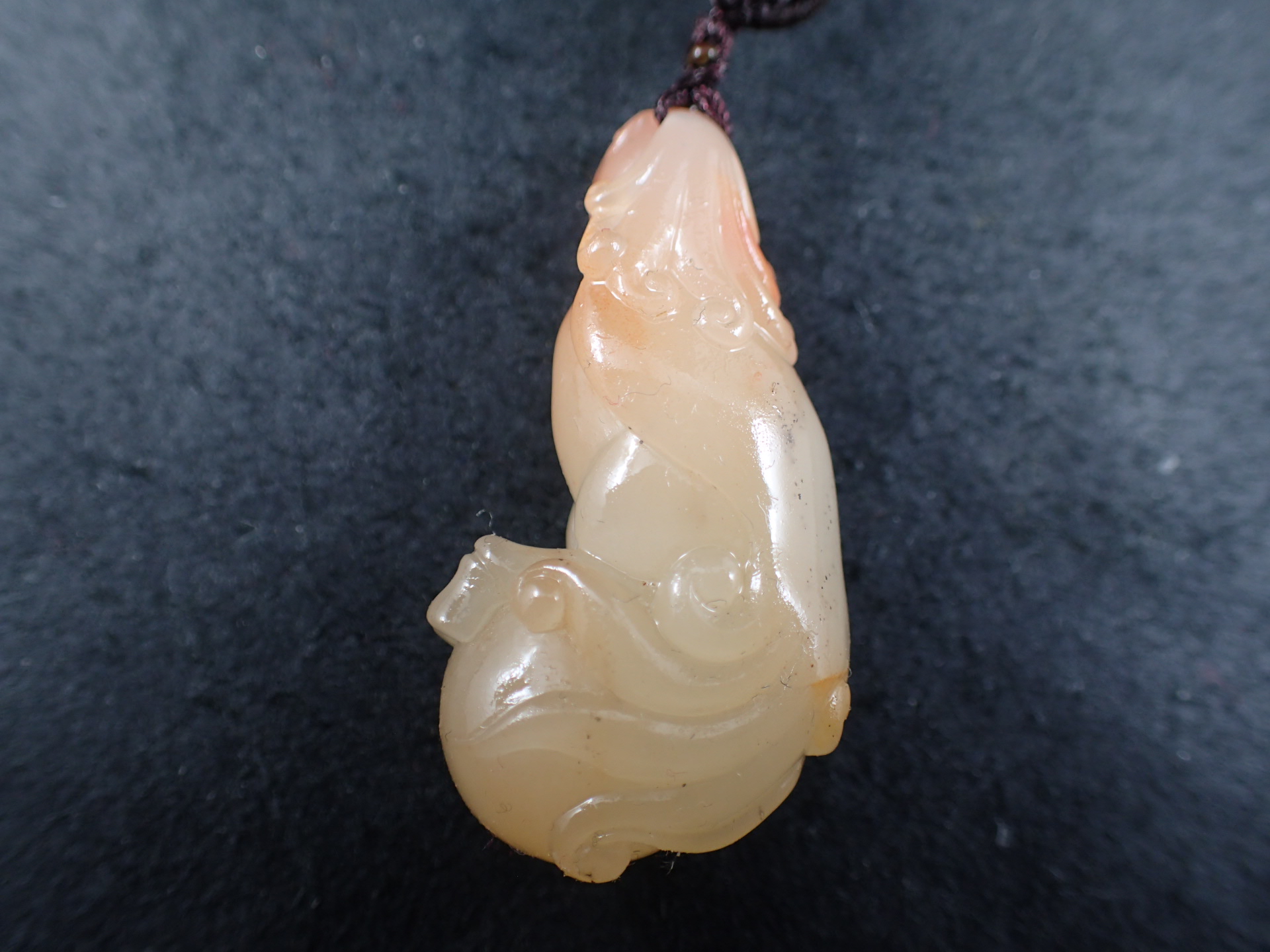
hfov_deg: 60.0
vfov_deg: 46.8
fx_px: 1101
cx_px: 635
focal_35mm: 30
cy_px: 476
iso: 125
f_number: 2.3
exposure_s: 1/125
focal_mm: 5.5
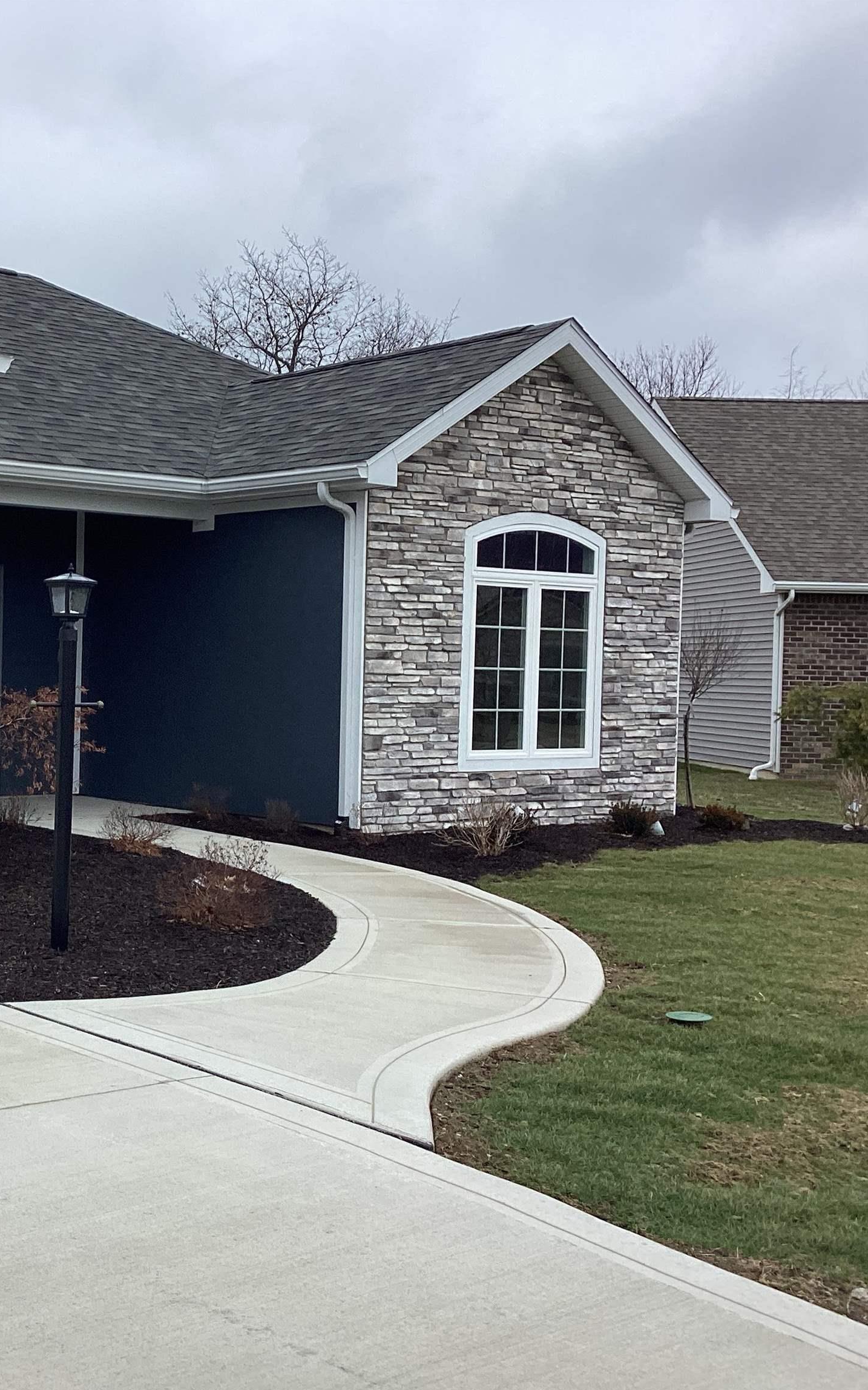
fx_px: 1665
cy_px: 695
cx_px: 26
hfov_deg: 27.7
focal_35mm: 44
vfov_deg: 45.3
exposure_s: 1/375
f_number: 2.4
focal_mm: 3.3
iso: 25
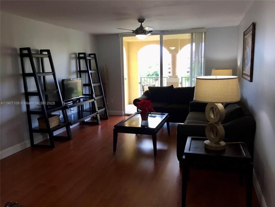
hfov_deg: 61.7
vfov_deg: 48.2
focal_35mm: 29
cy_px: 104
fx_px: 230
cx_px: 138
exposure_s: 1/30
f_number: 2.2
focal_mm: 4.15
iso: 32
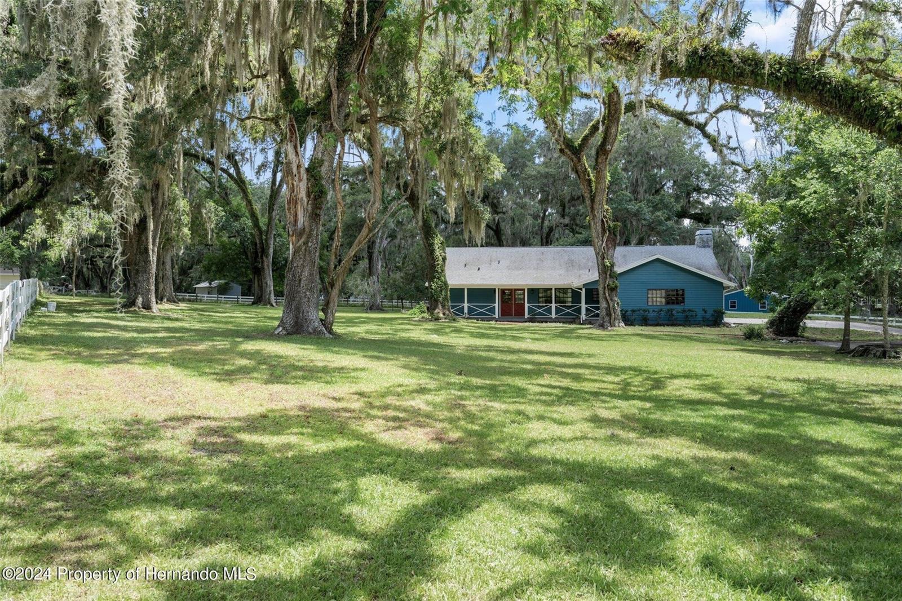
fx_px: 777
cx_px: 451
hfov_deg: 60.3
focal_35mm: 31
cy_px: 300
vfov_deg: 42.3
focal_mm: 31
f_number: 8
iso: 400
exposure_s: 1/160
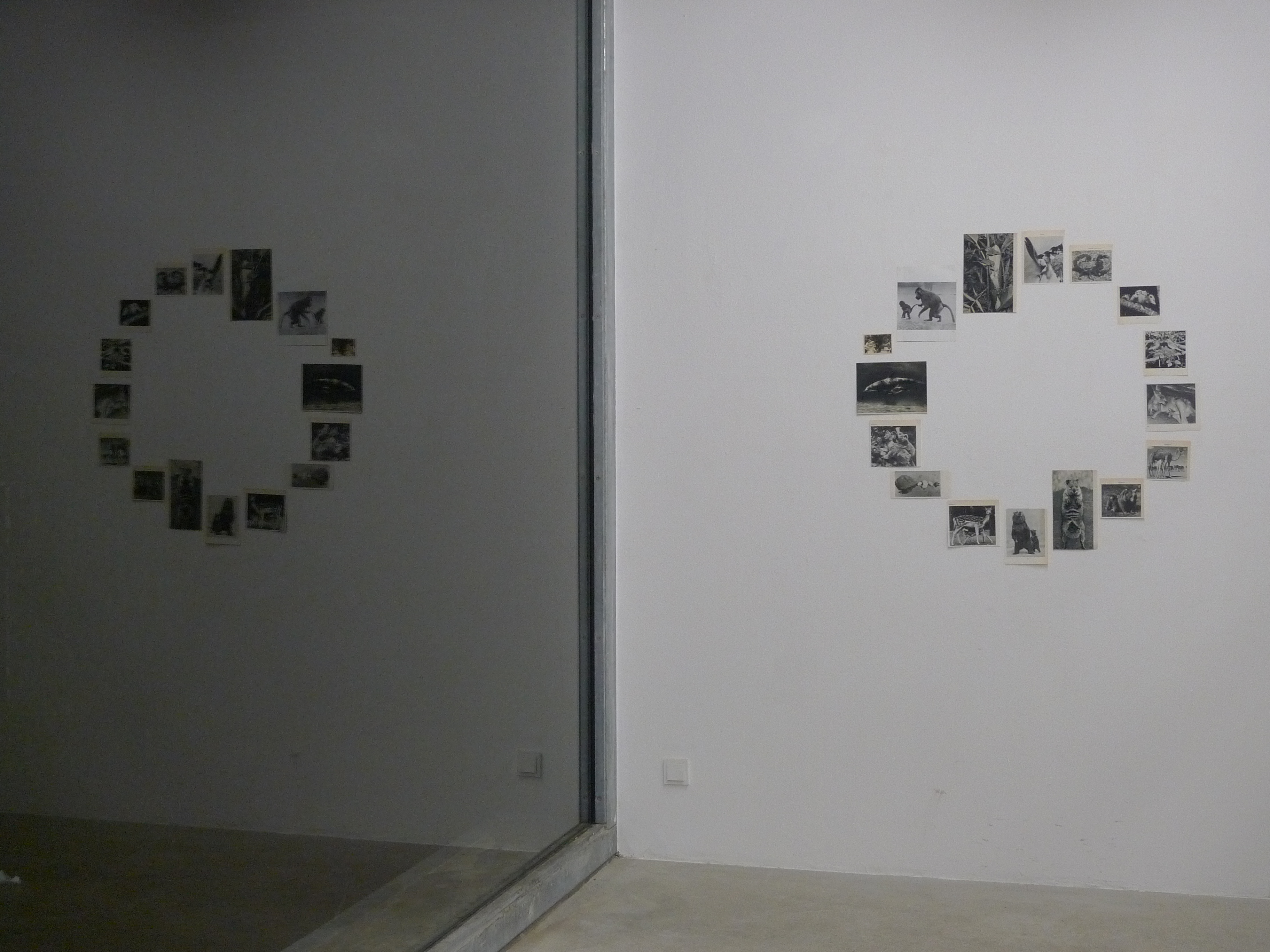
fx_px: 1908
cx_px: 635
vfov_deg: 28.0
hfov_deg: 36.8
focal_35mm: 52
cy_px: 476
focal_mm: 11.1
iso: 320
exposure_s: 1/100
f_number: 2.7
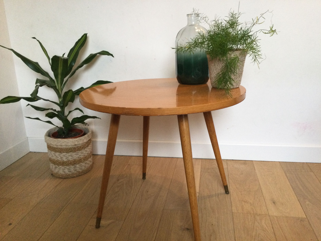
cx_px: 160
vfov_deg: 45.4
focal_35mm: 31
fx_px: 287
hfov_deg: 58.4
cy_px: 120
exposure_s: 1/33
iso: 160
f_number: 2.4
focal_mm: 3.3
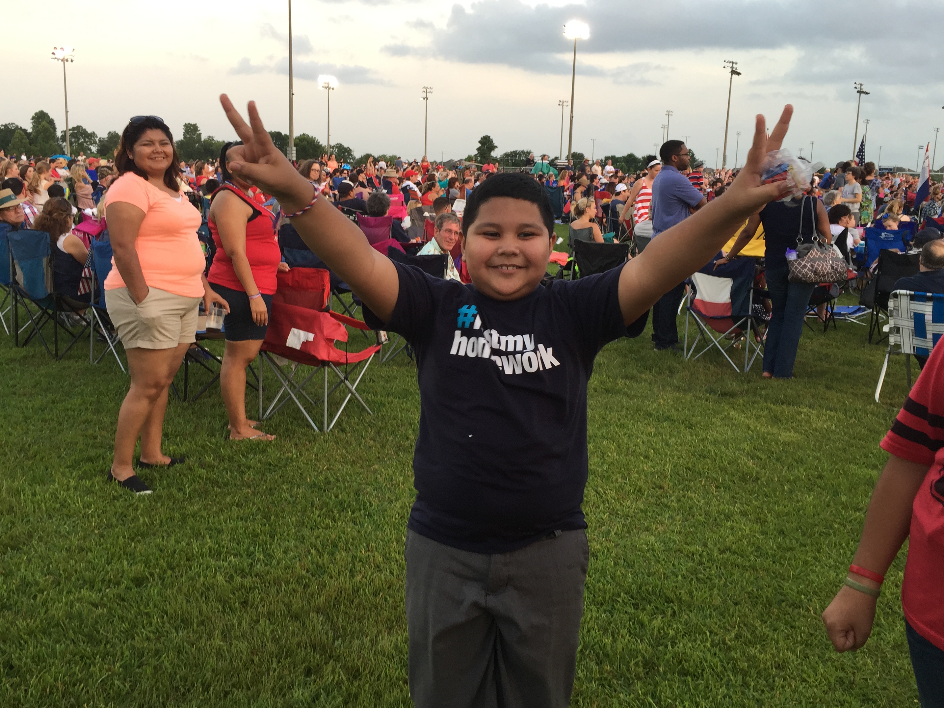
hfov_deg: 55.3
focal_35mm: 33
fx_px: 900
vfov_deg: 42.9
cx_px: 436
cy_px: 342
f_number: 2.2
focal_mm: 4.15
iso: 40
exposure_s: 1/60
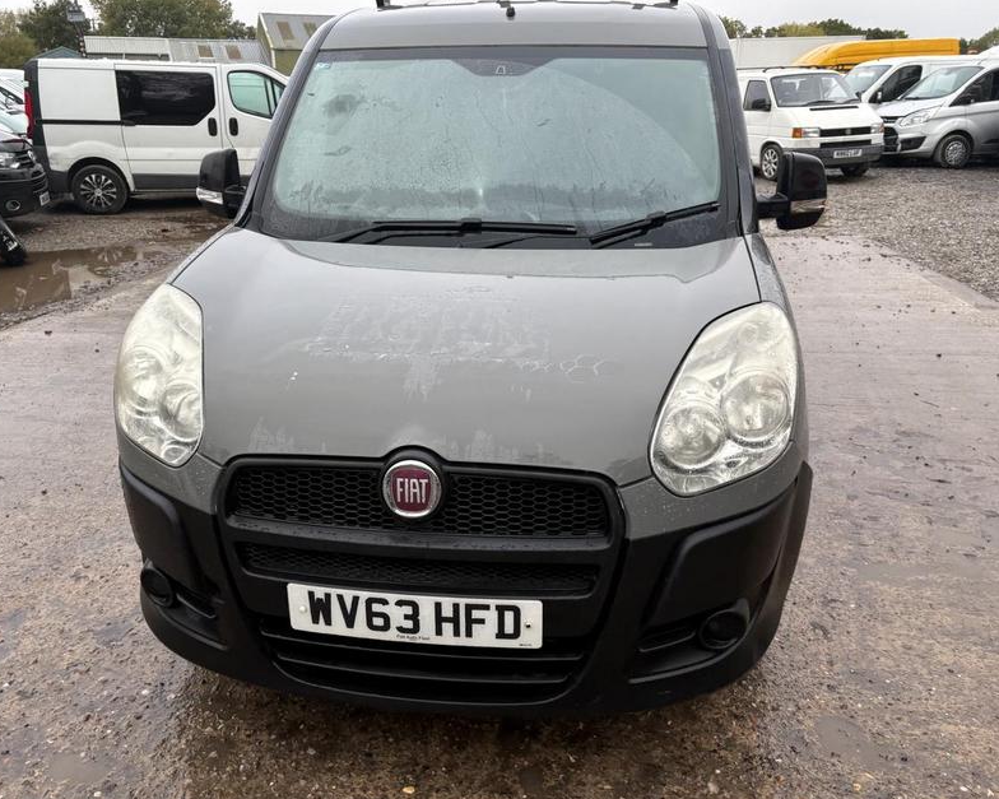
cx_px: 471
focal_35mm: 29
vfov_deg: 50.0
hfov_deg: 60.4
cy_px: 404
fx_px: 857
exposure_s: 1/507
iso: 50
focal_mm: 5.96
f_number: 1.6
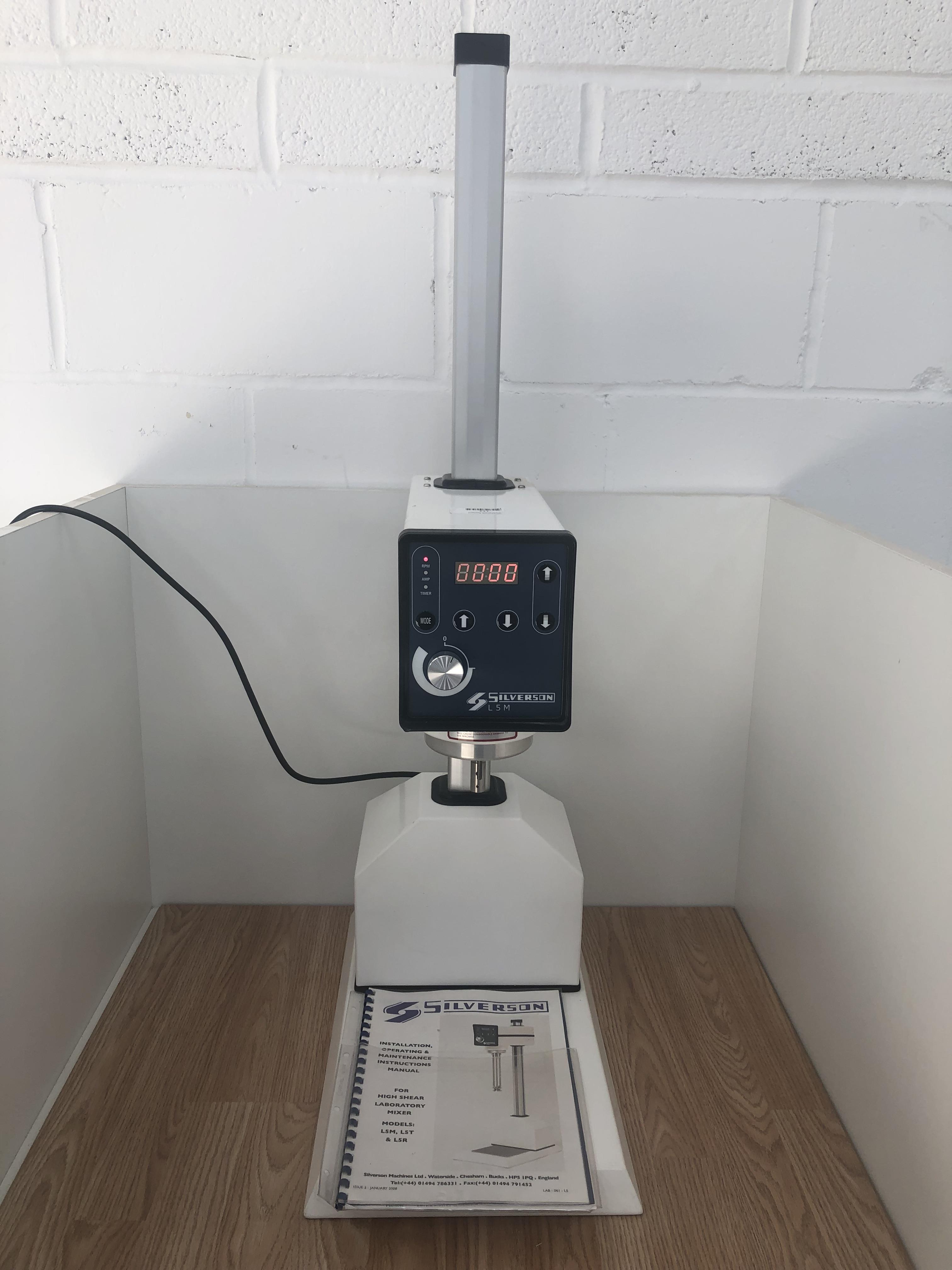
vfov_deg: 63.4
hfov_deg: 49.7
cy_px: 635
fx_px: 1027
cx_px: 476
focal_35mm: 28
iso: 20
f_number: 1.8
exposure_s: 1/133
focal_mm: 4
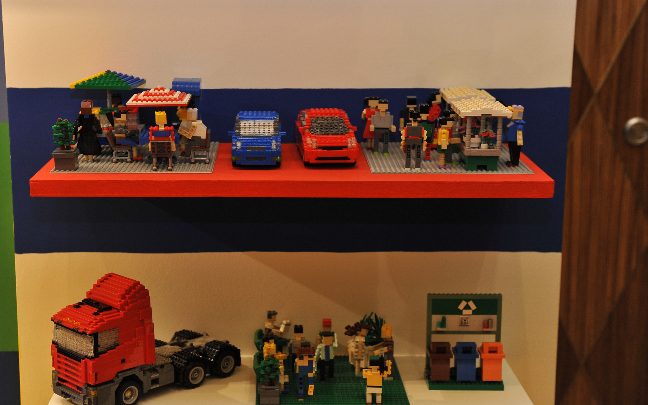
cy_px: 201
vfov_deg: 21.3
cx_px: 274
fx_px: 1077
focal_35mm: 61
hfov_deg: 33.4
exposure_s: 1/80
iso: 640
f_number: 3.5
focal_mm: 50
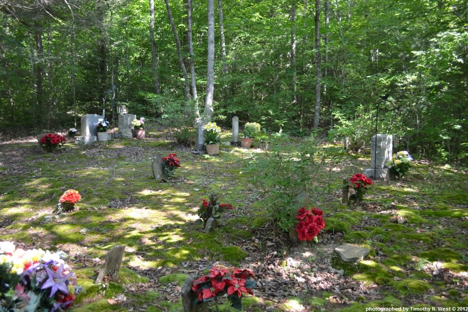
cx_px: 234
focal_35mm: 33
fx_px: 429
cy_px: 156
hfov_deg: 57.2
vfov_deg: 40.0
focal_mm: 22
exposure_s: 1/25
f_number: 4
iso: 100
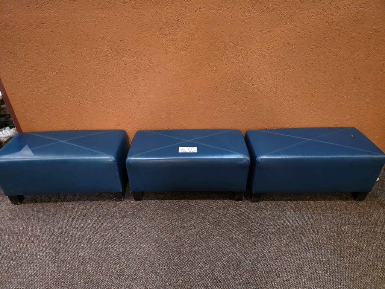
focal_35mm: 23
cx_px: 192
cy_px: 144
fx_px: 256
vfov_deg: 58.9
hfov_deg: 73.9
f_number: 1.7
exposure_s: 1/30
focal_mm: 6.3
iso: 1600
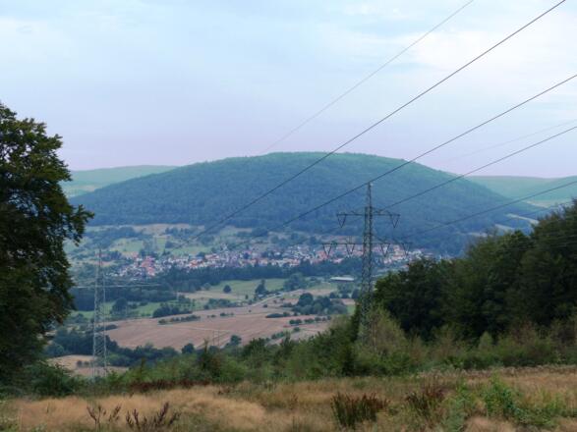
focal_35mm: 50
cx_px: 288
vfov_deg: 29.1
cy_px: 216
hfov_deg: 38.2
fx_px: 833
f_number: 2.8
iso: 100
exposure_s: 1/1300
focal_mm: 9.1
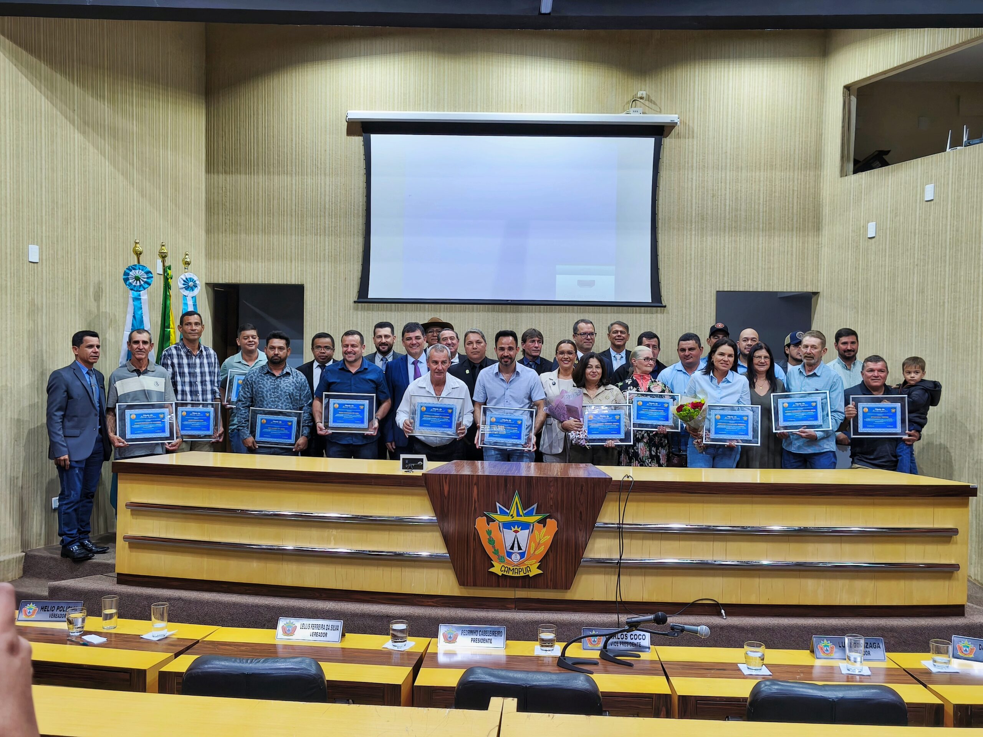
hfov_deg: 54.0
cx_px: 492
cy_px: 368
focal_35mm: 34
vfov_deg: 41.8
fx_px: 966
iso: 250
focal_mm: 5.35
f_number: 1.7
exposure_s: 1/60
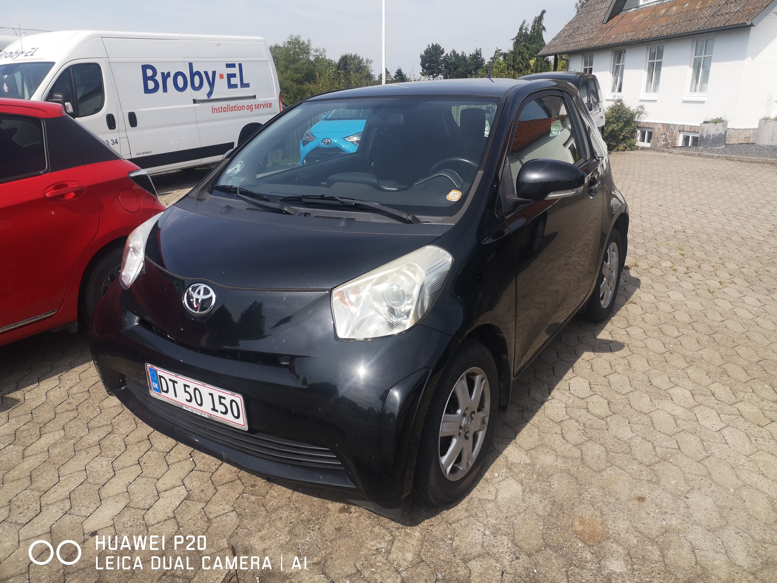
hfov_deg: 65.3
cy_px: 292
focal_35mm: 27
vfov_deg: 51.4
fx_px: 606
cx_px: 388
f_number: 1.8
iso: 50
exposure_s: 1/2551
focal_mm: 3.95
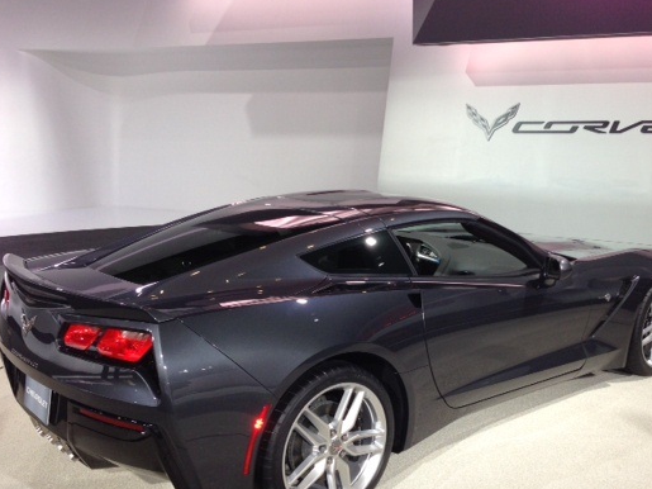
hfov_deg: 45.6
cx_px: 376
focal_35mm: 41
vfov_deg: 35.0
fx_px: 772
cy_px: 295
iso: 64
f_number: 2.4
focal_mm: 4.13
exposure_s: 1/60
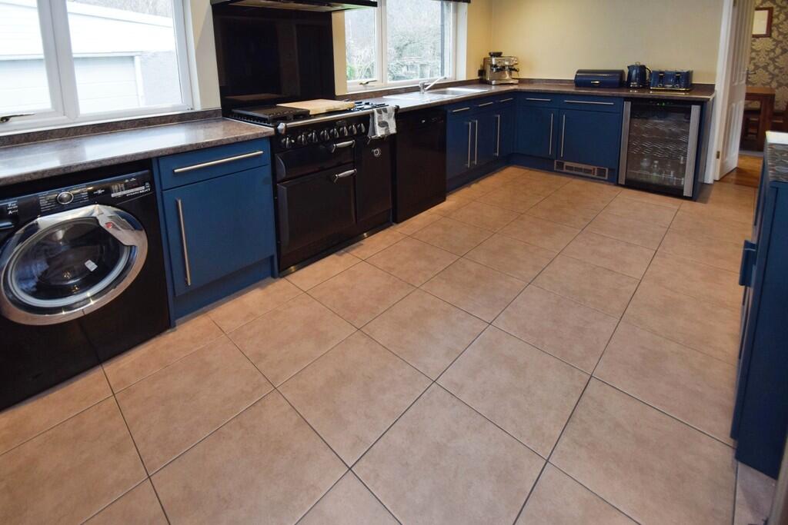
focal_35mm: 15
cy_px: 262
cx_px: 394
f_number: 3.5
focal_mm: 10
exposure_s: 1/60
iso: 900
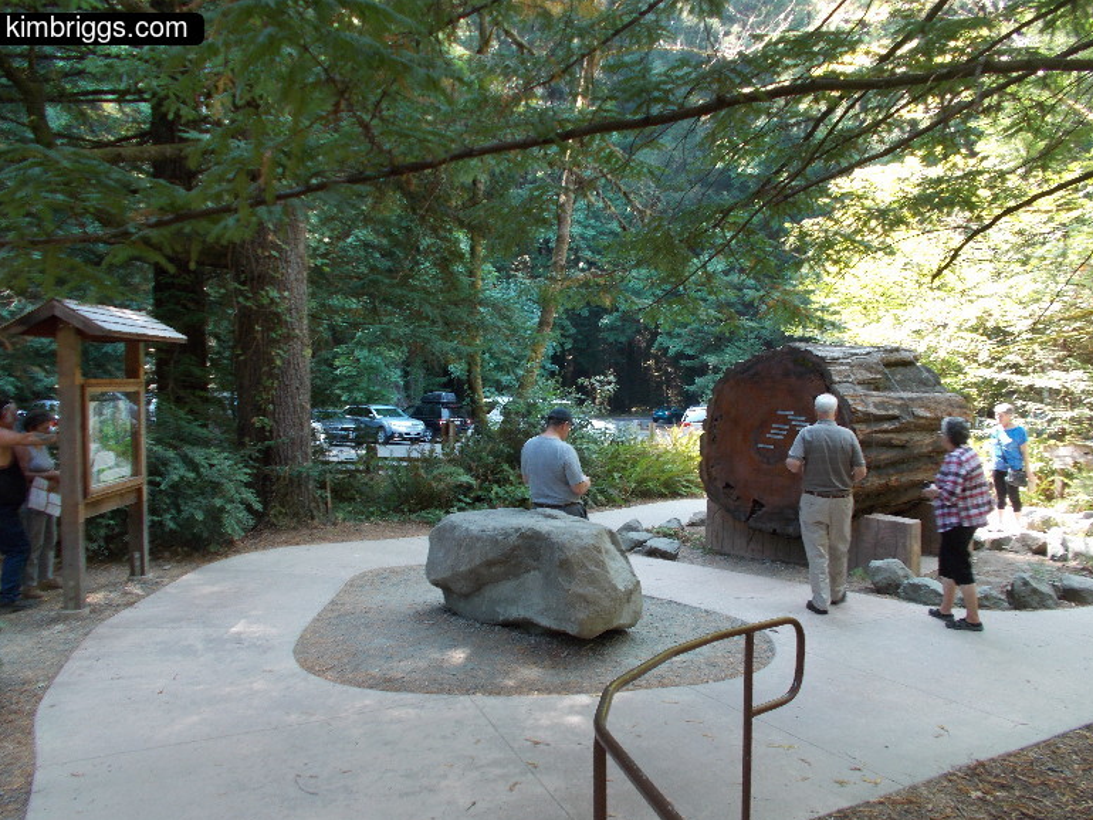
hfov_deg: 65.3
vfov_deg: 51.4
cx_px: 544
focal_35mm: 27
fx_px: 853
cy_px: 424
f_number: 3.2
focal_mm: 4.6
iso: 100
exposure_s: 1/25
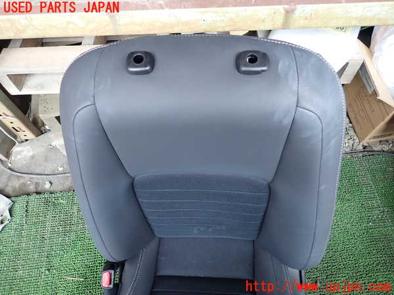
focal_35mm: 25
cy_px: 148
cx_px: 197
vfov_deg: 54.9
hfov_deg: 69.4
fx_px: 285
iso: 200
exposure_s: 1/60
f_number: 2
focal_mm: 4.5
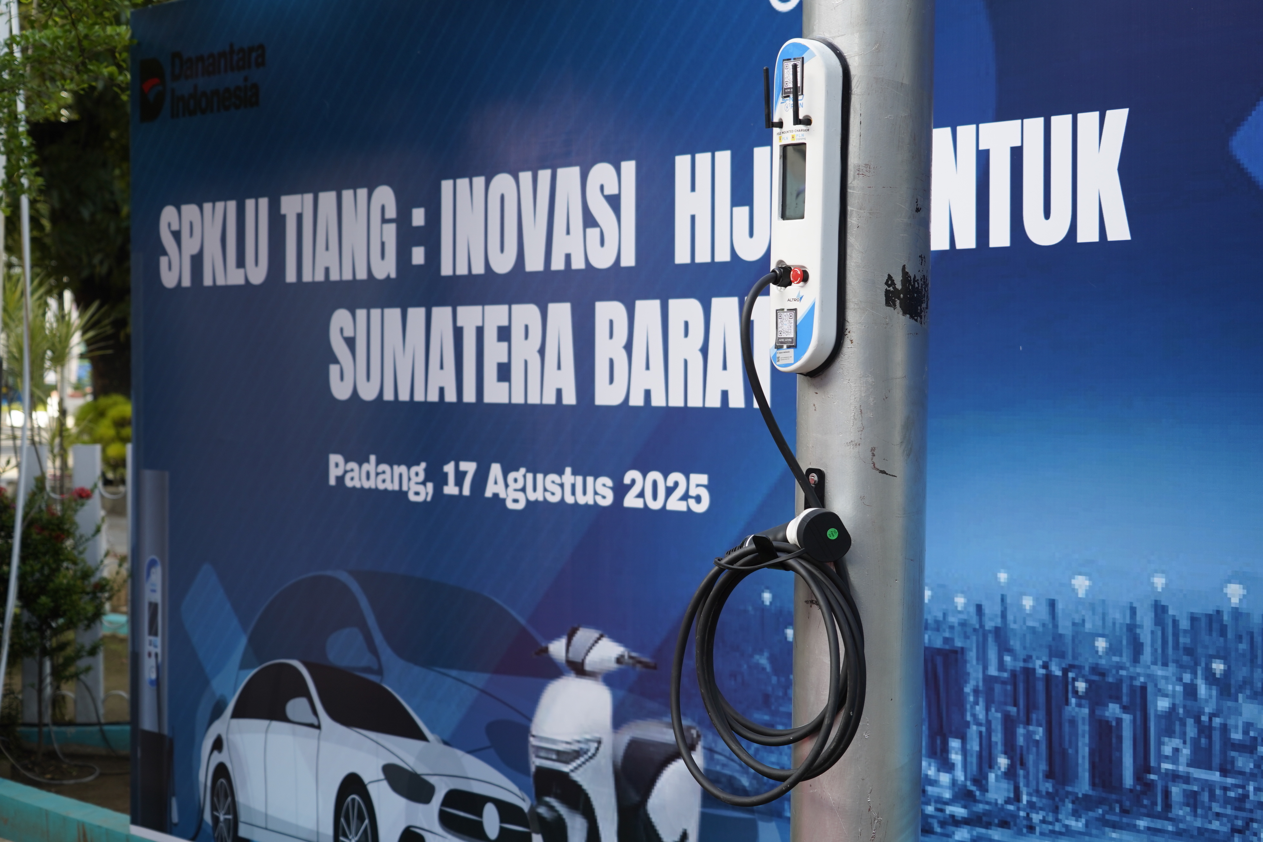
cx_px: 632
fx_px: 2140
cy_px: 421
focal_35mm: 61
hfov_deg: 32.9
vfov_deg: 22.3
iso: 250
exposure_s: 1/160
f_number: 5
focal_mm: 61
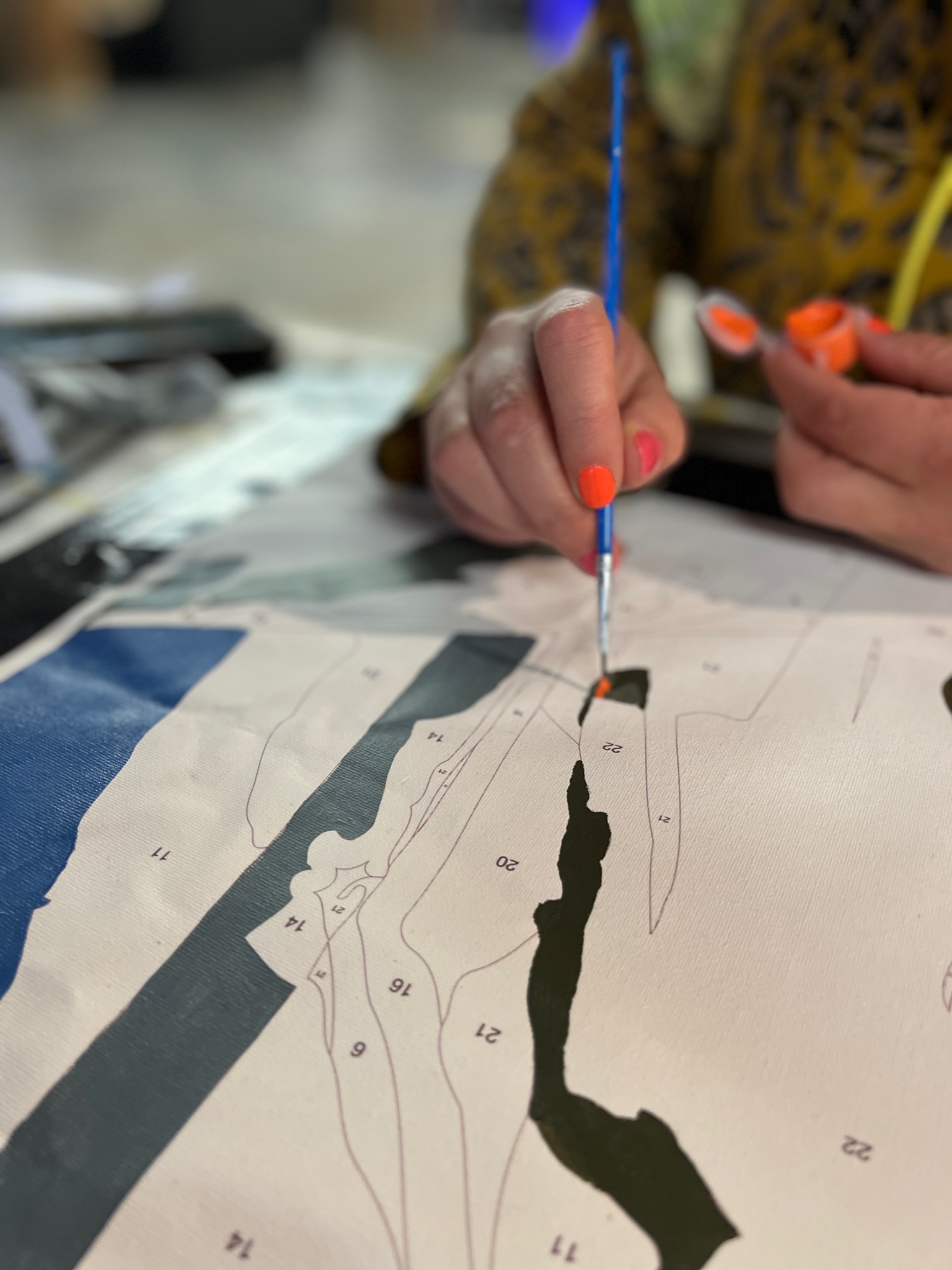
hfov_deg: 53.0
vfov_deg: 67.3
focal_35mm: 26
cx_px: 476
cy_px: 635
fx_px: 954
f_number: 1.6
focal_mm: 5.1
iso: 160
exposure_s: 1/50
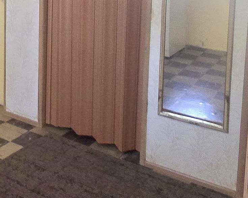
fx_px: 389
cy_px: -22
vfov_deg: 26.3
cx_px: 0
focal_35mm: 53
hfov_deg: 32.5
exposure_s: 1/60.2
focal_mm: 2.2
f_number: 2.2
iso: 400
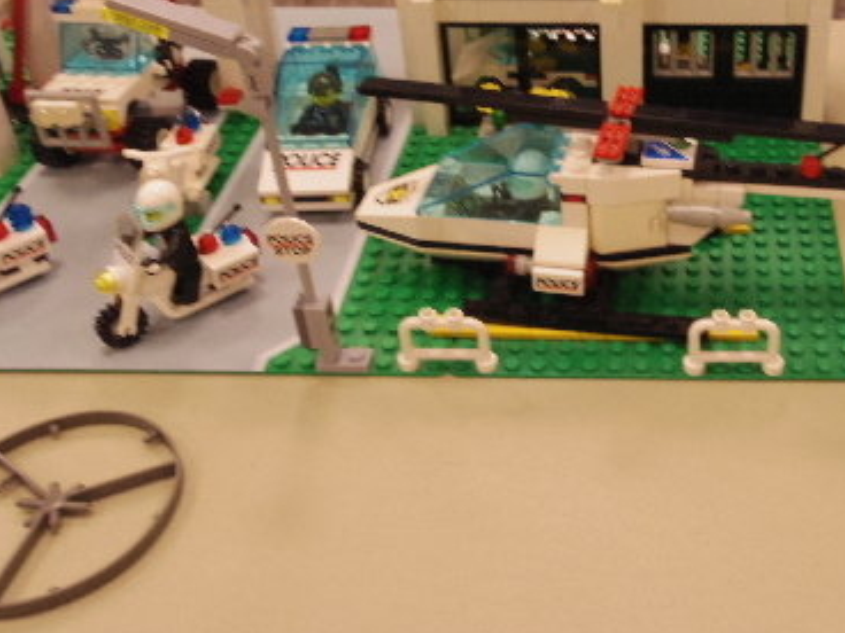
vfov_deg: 32.0
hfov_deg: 41.5
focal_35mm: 44
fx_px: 1074
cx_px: 645
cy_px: 131
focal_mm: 5
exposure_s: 1/50
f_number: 4.5
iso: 500
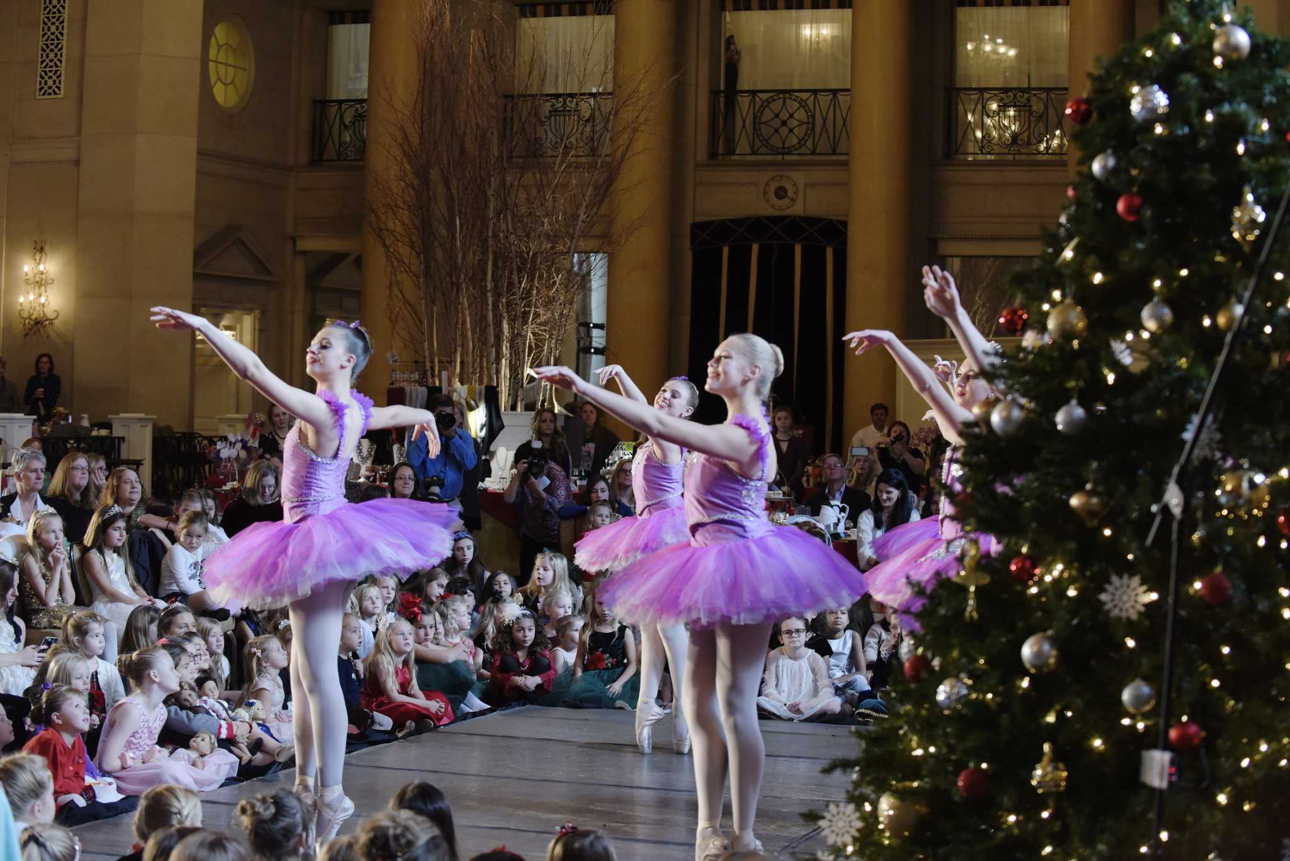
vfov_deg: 19.5
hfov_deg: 28.8
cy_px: 430
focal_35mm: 70
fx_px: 2509
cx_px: 645
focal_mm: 70
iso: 2500
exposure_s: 1/125
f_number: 2.8
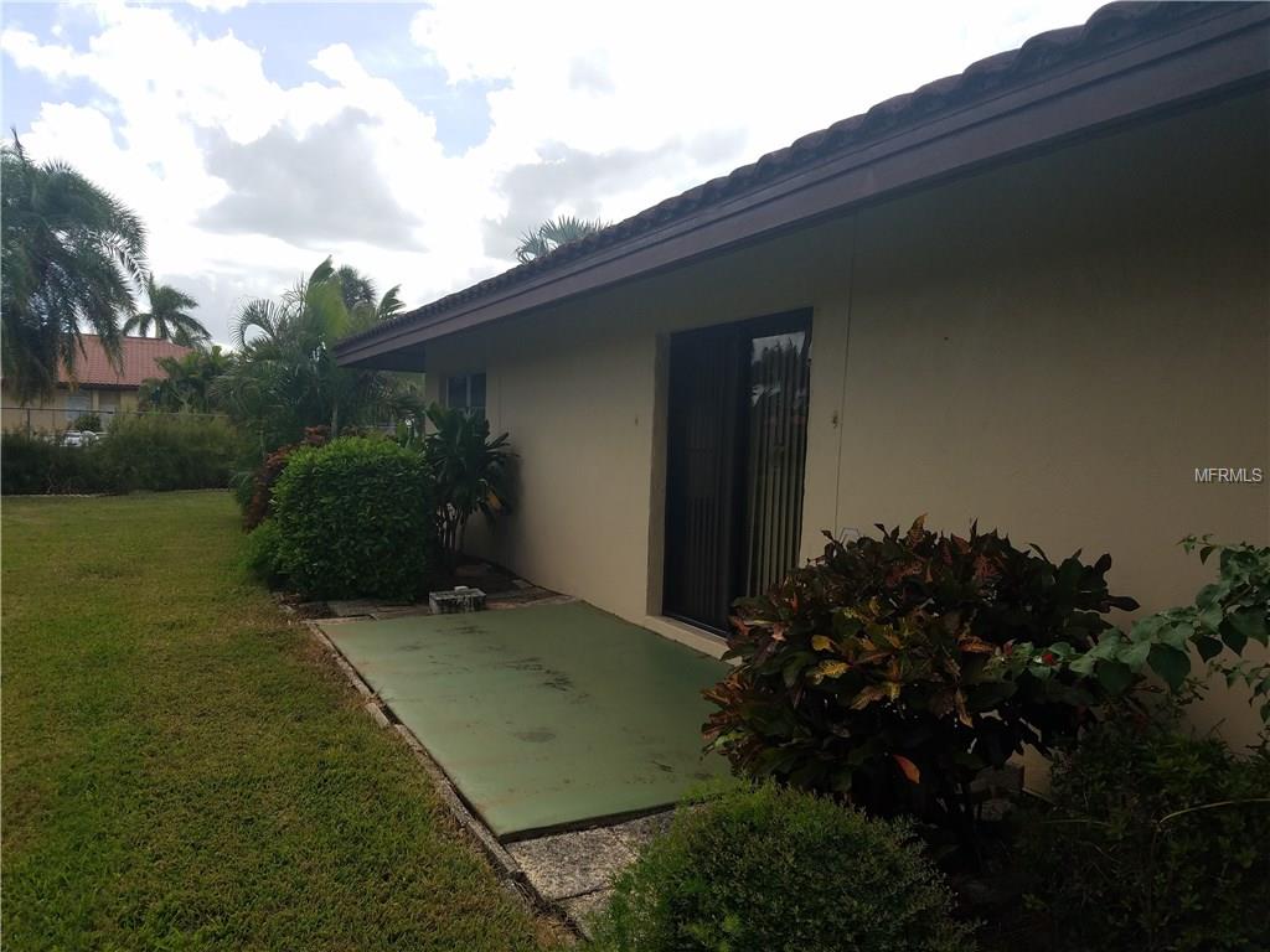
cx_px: 635
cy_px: 476
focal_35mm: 26
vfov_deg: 53.1
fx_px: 954
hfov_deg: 67.3
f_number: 1.7
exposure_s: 1/2200
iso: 50
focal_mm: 4.2
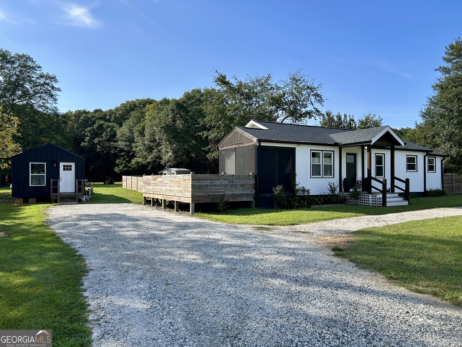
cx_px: 231
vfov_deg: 53.1
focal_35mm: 26
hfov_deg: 67.3
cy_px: 174
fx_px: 347
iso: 50
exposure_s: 1/2513
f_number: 1.5
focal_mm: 5.7
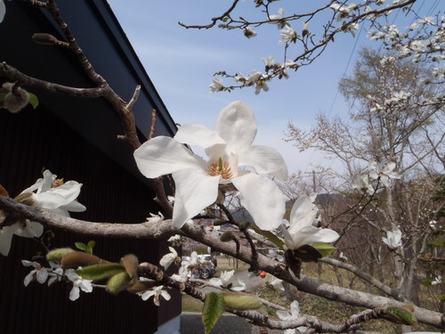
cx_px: 222
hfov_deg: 63.4
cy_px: 167
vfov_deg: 49.7
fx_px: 360
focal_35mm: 28
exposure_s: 1/400
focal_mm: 5
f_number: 5.6
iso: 80
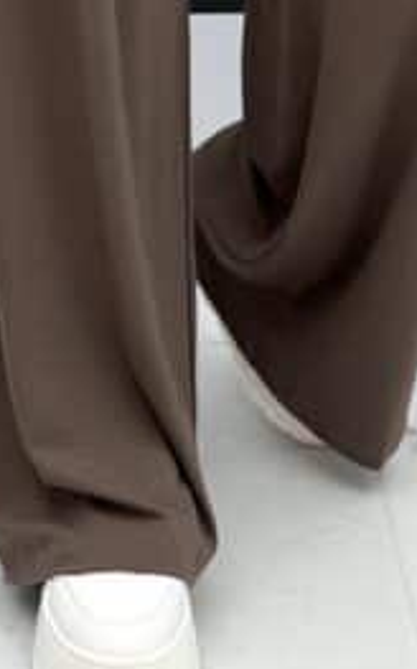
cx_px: 224
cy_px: -172
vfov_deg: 25.5
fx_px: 1293
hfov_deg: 18.3
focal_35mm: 71
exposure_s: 1/470
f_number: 1.8
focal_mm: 6.86
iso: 80
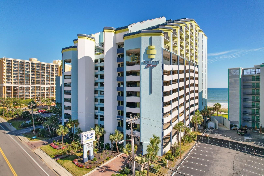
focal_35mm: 22
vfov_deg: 57.2
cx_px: 132
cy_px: 88
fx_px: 161
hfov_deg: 78.6
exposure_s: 1/180
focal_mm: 8.38
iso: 150
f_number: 2.8
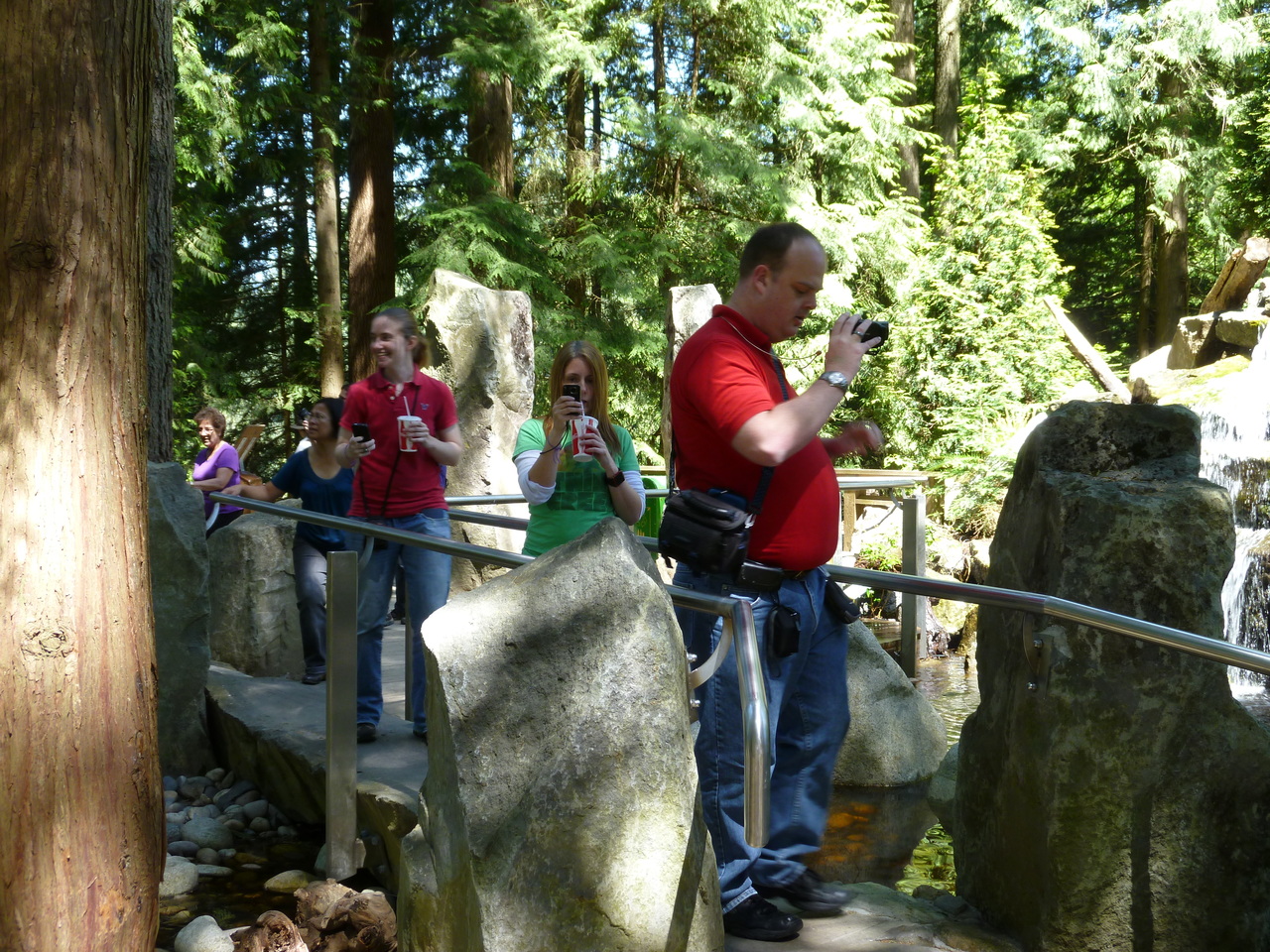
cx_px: 635
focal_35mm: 40
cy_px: 476
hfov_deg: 46.8
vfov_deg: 36.0
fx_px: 1468
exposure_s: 1/40
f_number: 4
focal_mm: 7.2
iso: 100
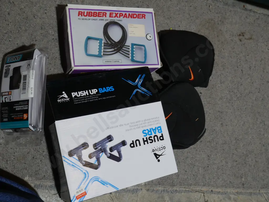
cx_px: 134
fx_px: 326
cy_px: 101
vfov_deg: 34.3
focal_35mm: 42
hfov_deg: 44.8
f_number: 5.6
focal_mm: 21
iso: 400
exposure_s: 1/60
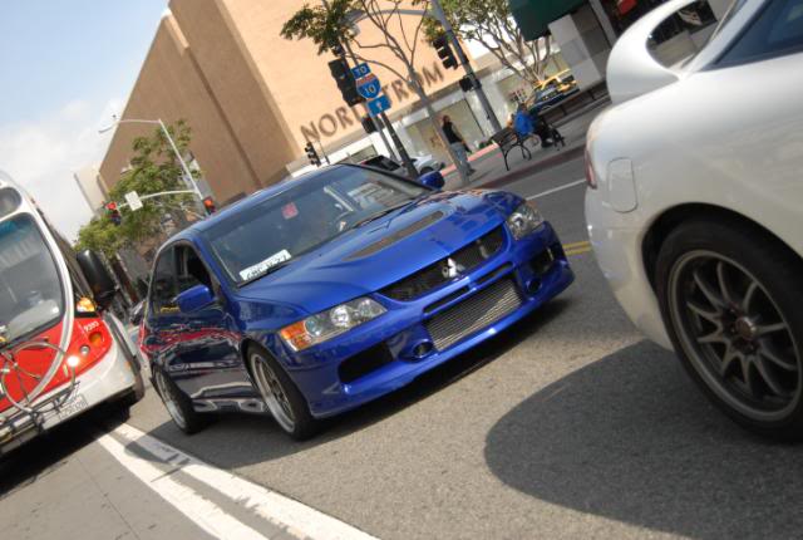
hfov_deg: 41.0
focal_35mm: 48
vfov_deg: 28.2
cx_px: 402
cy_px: 270
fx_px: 1073
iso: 250
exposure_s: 1/1000
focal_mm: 32
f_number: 4.5
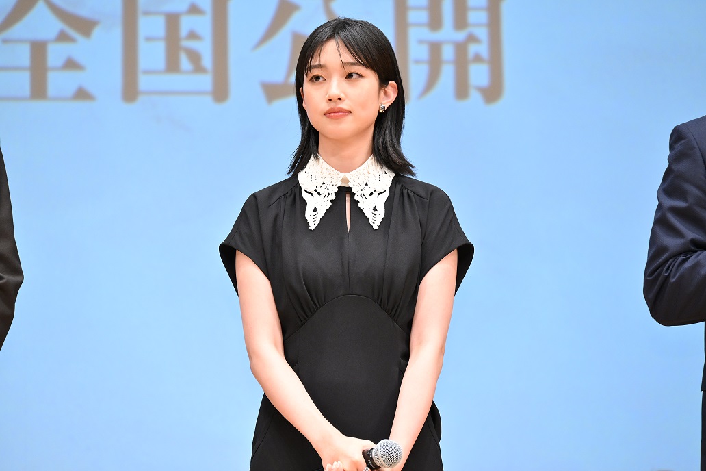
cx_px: 353
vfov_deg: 6.9
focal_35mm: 200
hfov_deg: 10.3
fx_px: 3922
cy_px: 236
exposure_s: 1/200
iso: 2000
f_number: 6.3
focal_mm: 200
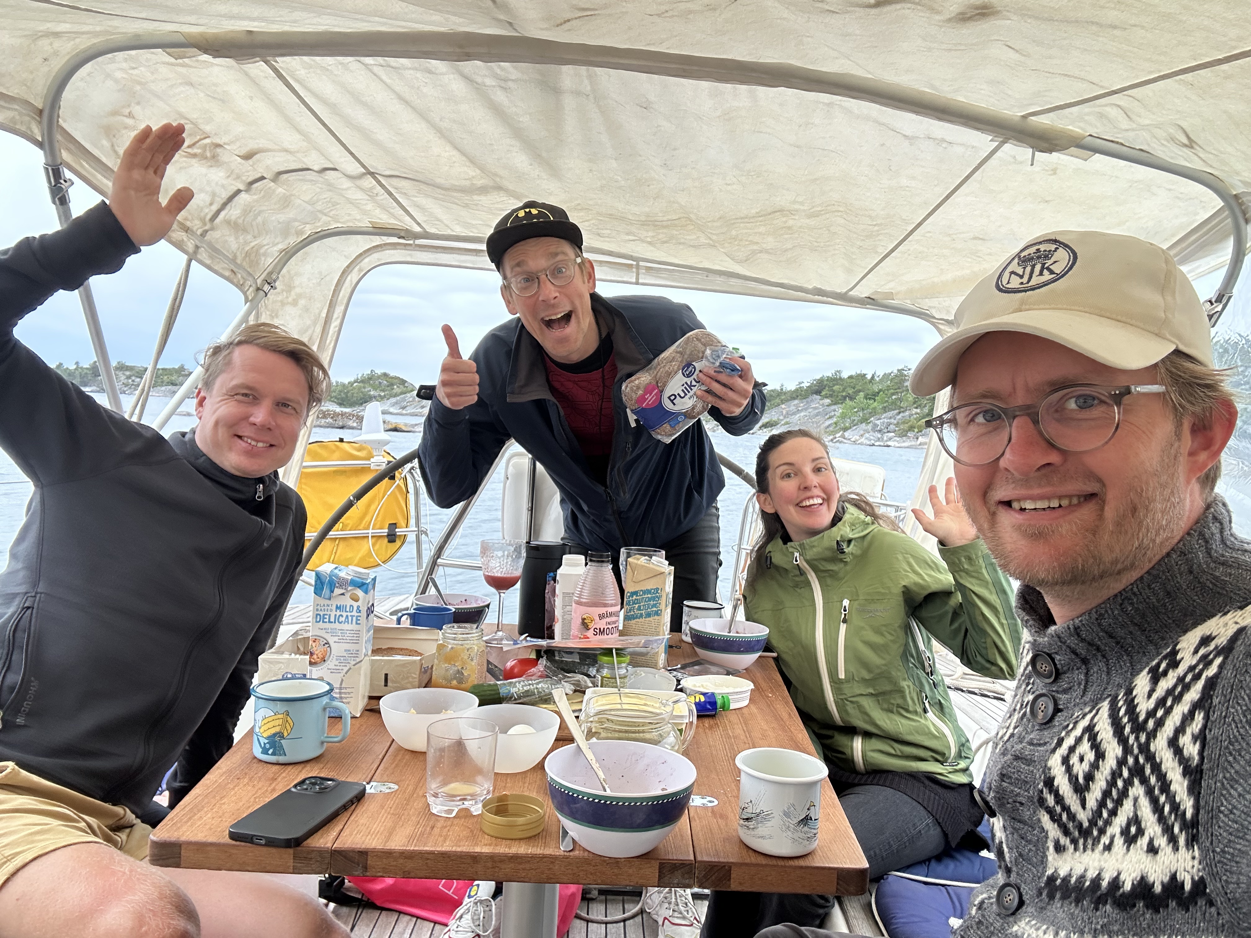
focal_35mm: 23
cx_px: 626
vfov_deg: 58.9
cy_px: 469
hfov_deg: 73.9
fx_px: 831
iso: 32
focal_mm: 2.69
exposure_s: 1/172
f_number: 1.9
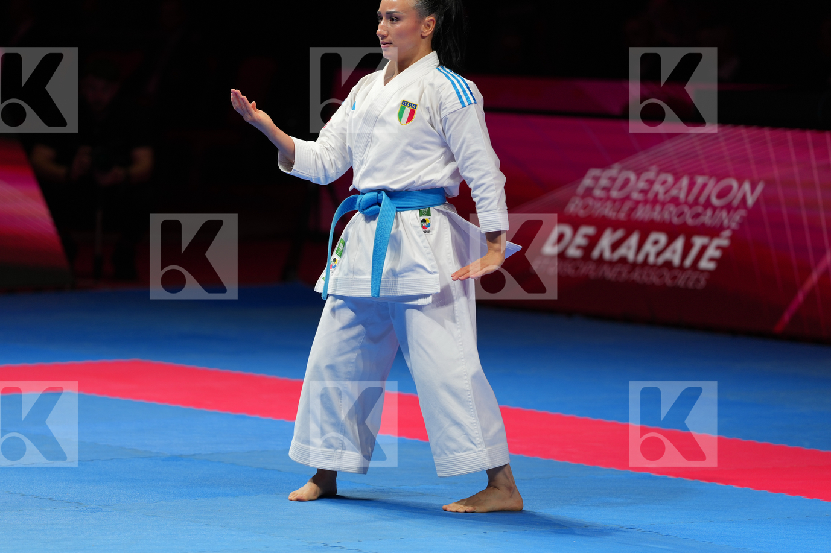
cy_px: 257
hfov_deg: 9.3
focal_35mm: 222
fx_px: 5122
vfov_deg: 6.2
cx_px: 354
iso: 250
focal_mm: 191
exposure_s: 1/500
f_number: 2.8
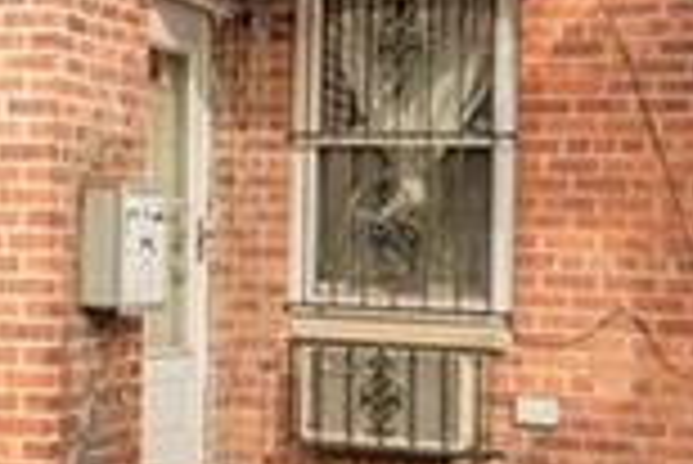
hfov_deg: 18.5
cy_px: 113
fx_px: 1856
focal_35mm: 96
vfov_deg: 14.2
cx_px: -378
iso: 100
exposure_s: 1/160
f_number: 5.6
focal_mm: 14.5
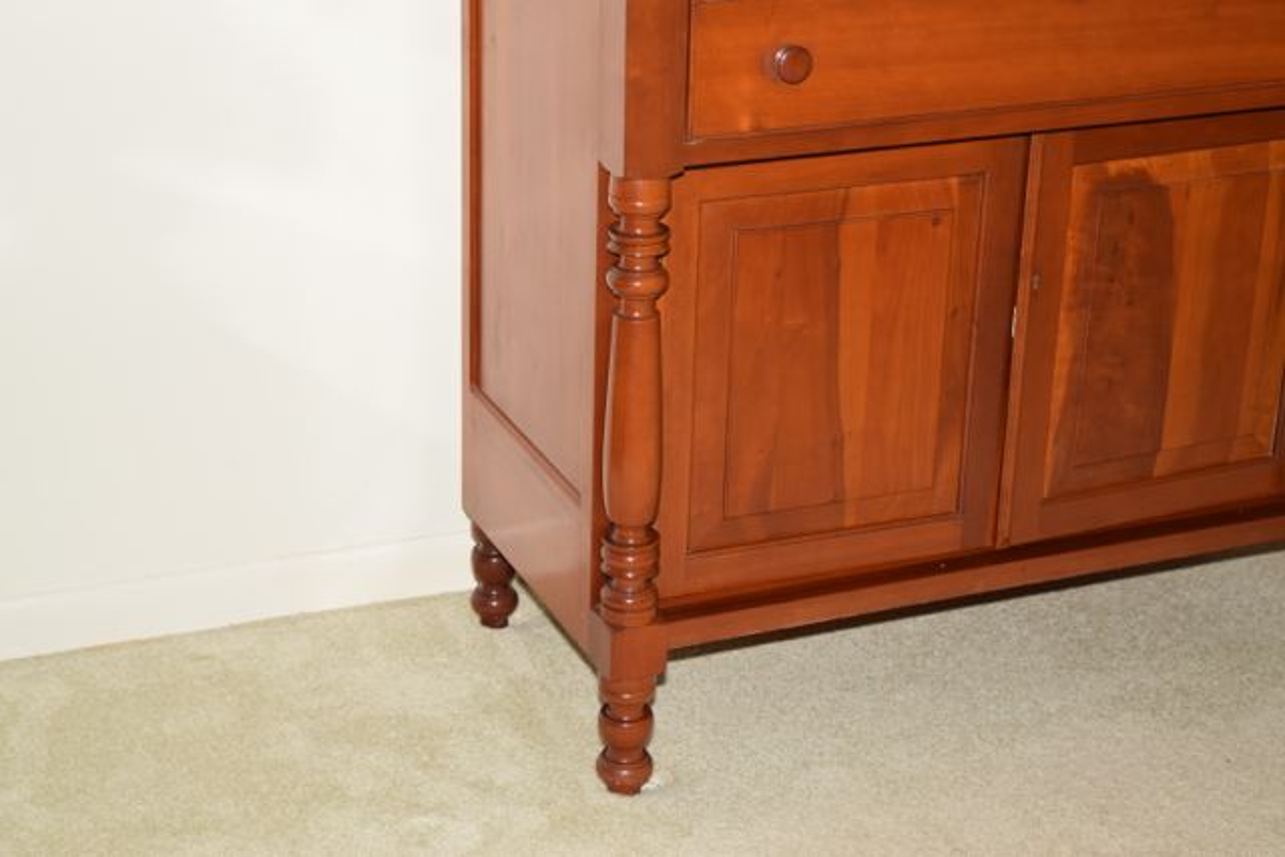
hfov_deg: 28.1
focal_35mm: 72
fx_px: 2570
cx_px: 642
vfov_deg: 18.9
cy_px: 428
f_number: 5.6
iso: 400
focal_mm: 48
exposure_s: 1/125
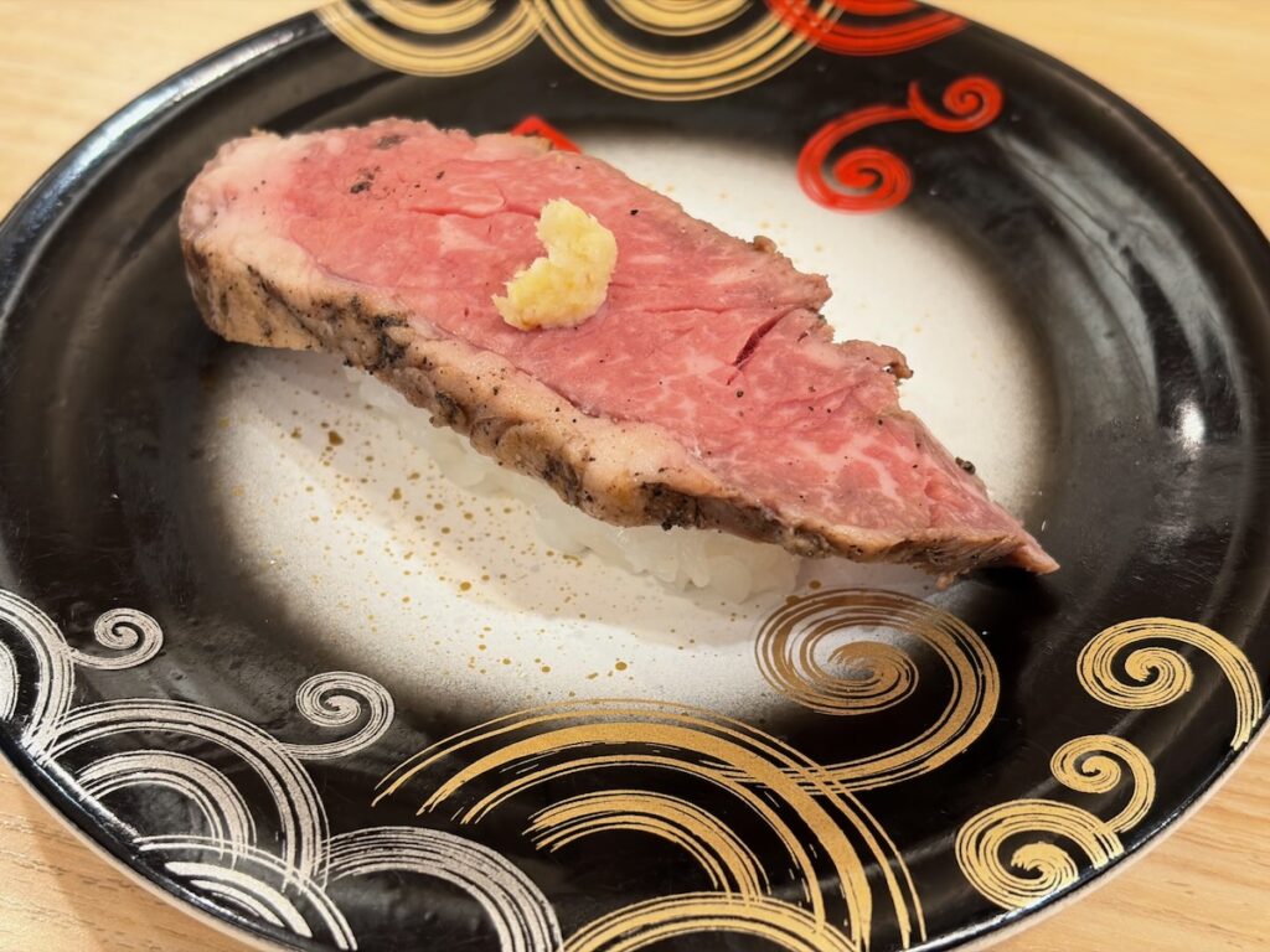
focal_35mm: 52
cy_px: 476
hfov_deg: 36.8
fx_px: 1908
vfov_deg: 28.0
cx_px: 635
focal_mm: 5.96
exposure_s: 1/50
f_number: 1.6
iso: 40
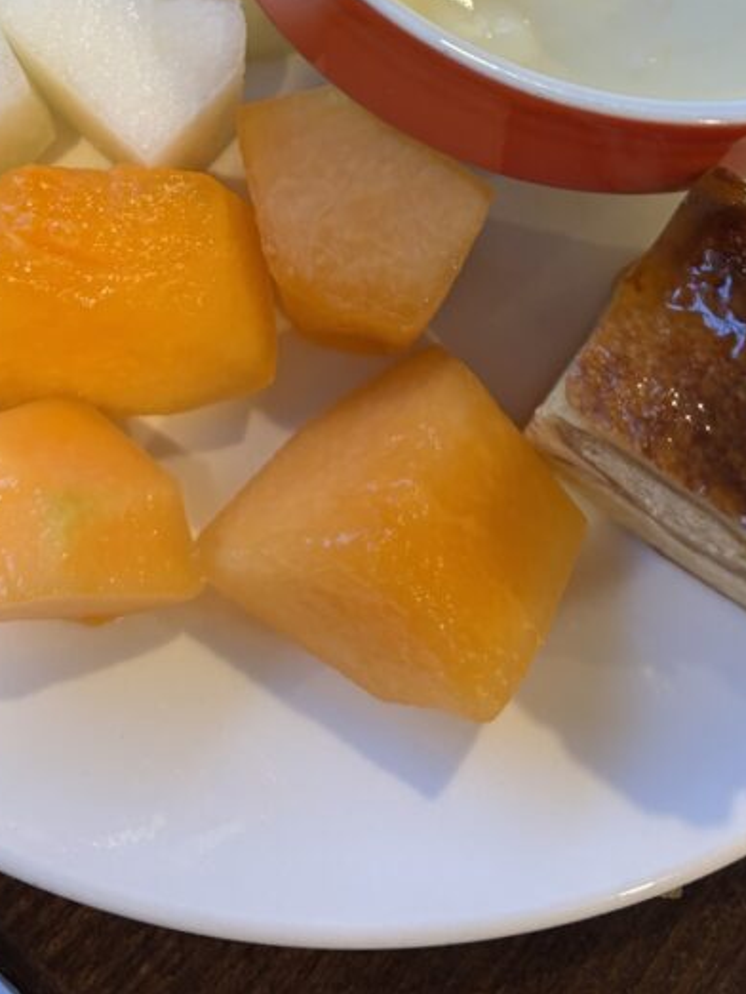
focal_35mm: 51
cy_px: 23
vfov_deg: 34.4
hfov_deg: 28.6
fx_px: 1464
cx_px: 367
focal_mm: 5.96
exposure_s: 1/50
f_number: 1.6
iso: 160
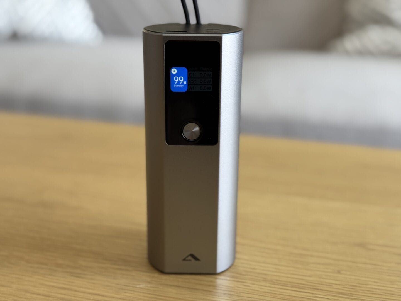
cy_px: 150
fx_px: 556
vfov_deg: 30.3
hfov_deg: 39.7
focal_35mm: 48
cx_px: 200
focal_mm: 6.76
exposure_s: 1/60
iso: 125
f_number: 1.78
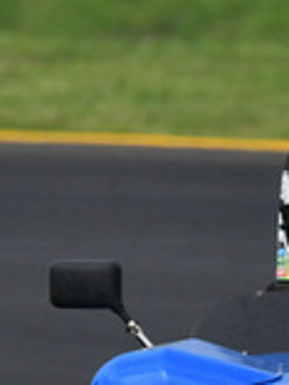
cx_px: 351
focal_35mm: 3393
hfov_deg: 0.4
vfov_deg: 0.6
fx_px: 37770
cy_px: 264
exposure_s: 1/640
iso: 500
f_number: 10
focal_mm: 460
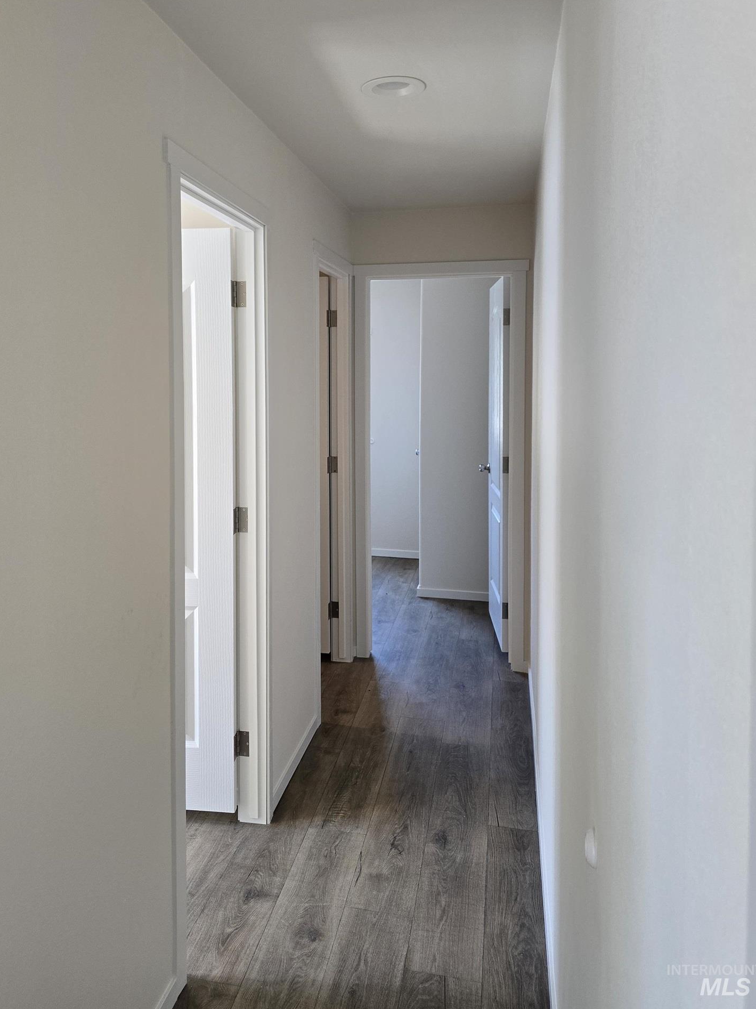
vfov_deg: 63.0
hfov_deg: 49.6
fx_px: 816
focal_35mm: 28
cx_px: 330
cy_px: 411
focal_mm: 6.3
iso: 160
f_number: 1.7
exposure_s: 1/120
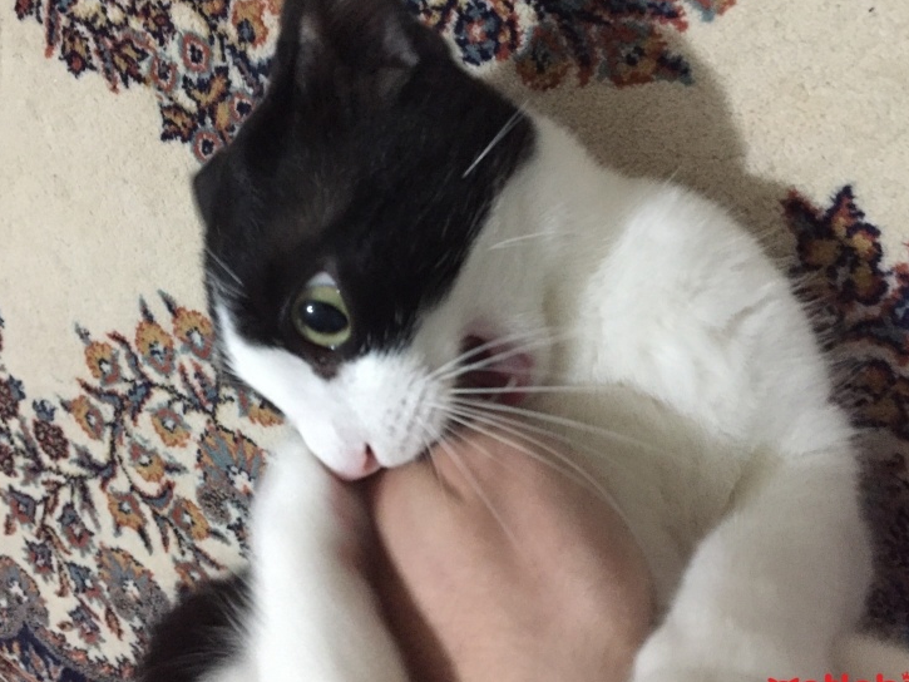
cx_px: 416
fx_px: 840
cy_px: 341
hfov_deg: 56.7
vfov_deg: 44.2
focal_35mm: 32
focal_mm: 4.15
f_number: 2.2
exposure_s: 1/17
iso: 400
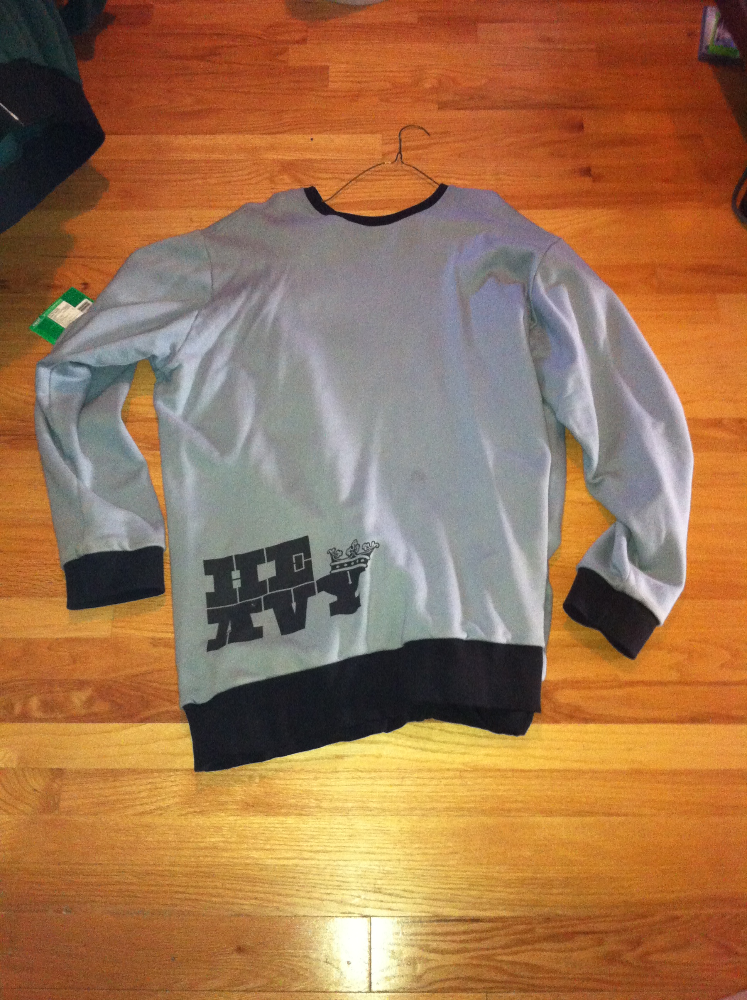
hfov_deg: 40.6
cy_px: 500
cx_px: 374
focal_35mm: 35
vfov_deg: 52.7
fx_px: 1010
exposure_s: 1/15
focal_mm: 3.85
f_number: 2.8
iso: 400
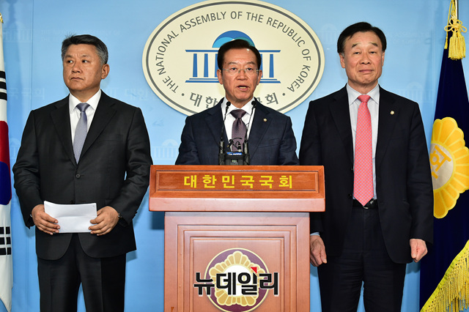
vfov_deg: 17.0
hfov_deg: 25.4
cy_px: 156
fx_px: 1042
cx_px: 234
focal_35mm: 80
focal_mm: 80
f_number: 7.1
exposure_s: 1/250
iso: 4000
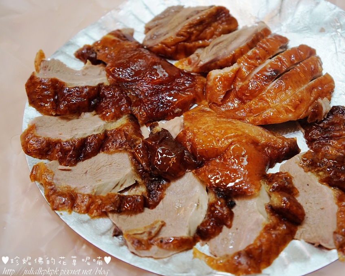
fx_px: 506
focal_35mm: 50
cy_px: 139
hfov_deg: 37.5
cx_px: 209
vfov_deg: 30.5
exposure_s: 1/60
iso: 800
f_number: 4
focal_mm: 29
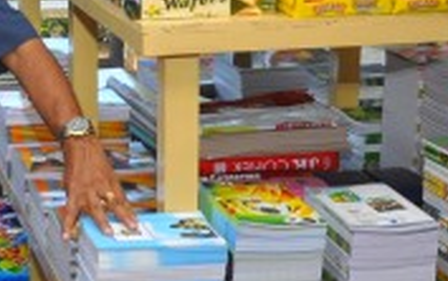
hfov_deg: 20.7
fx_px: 1137
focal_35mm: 93
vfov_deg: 13.9
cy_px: 23
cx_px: -99
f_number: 5.6
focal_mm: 18
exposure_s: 1/100
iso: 800
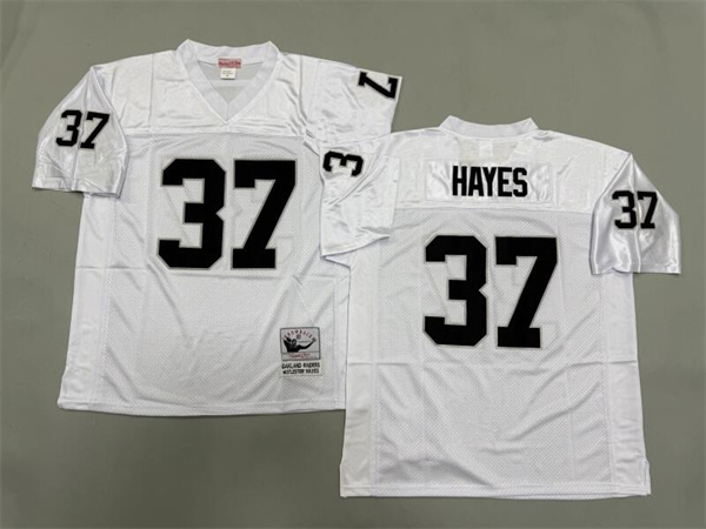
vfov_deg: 56.8
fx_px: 489
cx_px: 353
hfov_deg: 71.6
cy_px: 264
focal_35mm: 24
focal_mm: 6.76
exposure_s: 1/100
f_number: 1.78
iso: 125
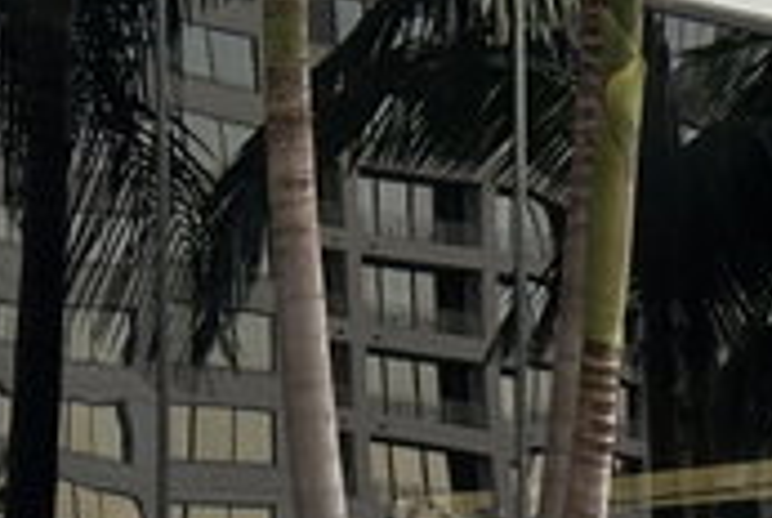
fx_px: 4747
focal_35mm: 221
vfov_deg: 6.0
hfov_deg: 9.0
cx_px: 1285
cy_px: 1121
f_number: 1.78
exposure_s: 1/60
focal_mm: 6.86
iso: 160
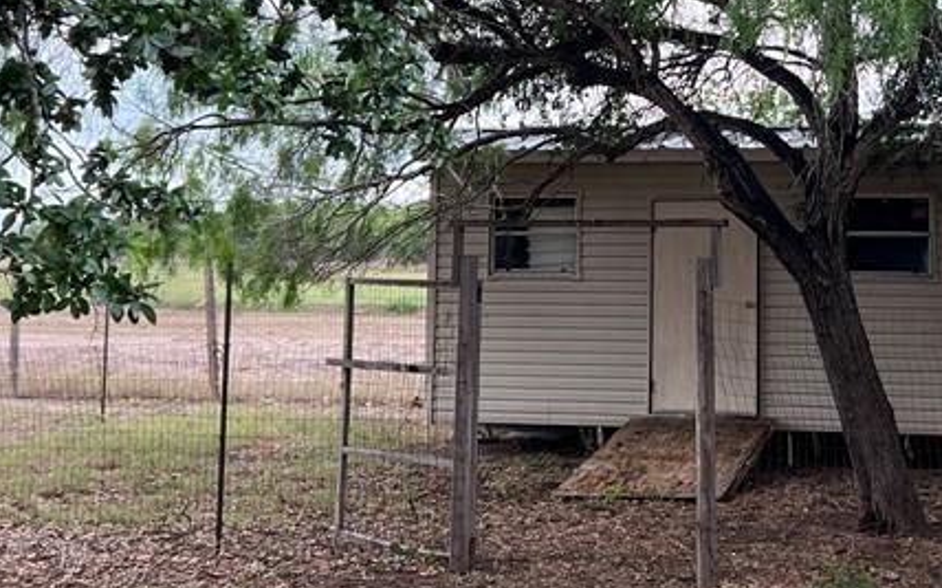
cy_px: 115
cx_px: 682
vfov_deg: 19.5
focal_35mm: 66
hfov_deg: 30.7
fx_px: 1693
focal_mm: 5.7
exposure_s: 1/523
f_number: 1.5
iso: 50
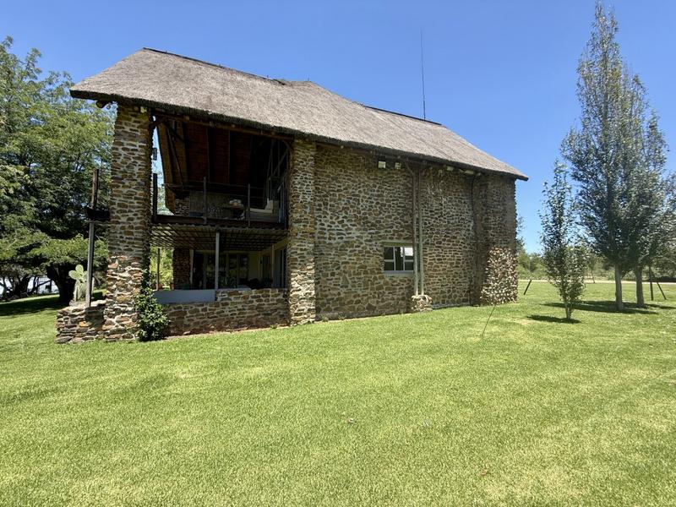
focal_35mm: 14
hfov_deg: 102.1
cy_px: 254
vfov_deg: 85.7
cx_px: 338
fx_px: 273
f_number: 2.2
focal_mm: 2.22
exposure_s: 1/326
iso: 20
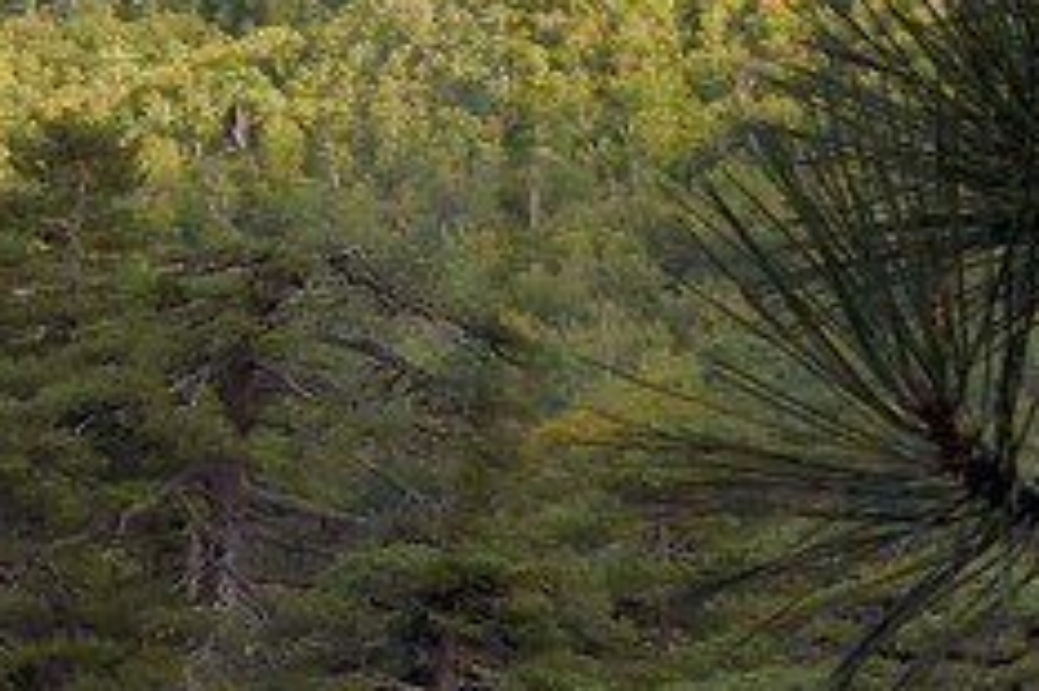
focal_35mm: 199
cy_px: 45
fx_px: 5739
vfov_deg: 6.9
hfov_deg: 9.4
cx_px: -1333
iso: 400
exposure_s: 1/200
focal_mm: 29
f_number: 11
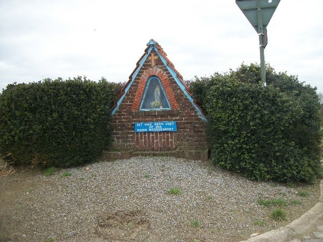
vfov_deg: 44.2
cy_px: 121
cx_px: 162
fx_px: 299
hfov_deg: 56.8
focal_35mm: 32
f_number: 2.9
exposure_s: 1/200
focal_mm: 5.7
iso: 80
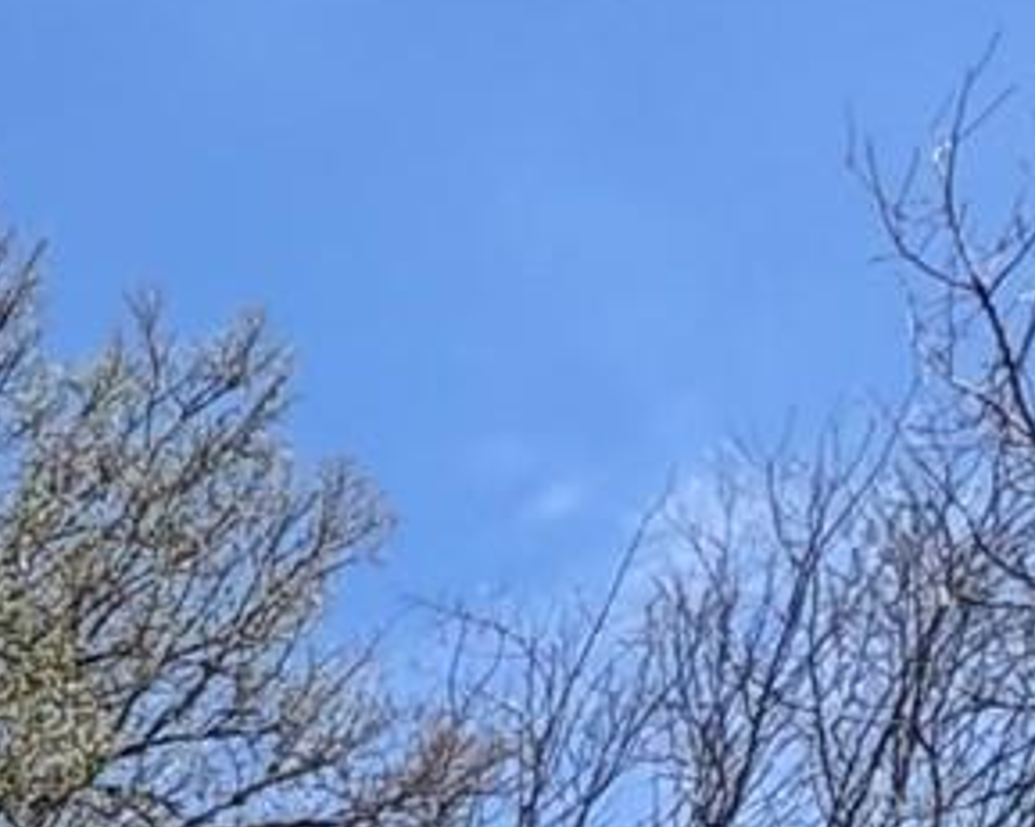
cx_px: -1397
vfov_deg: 11.9
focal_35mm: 97
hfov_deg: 14.1
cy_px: 2152
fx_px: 2970
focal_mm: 2.22
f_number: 2.2
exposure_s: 1/1236
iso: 50
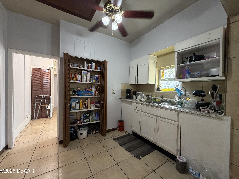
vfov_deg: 85.7
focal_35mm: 14
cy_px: 90
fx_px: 97
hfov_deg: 102.1
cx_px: 120
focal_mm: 2.22
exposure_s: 1/60
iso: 250
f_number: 2.2
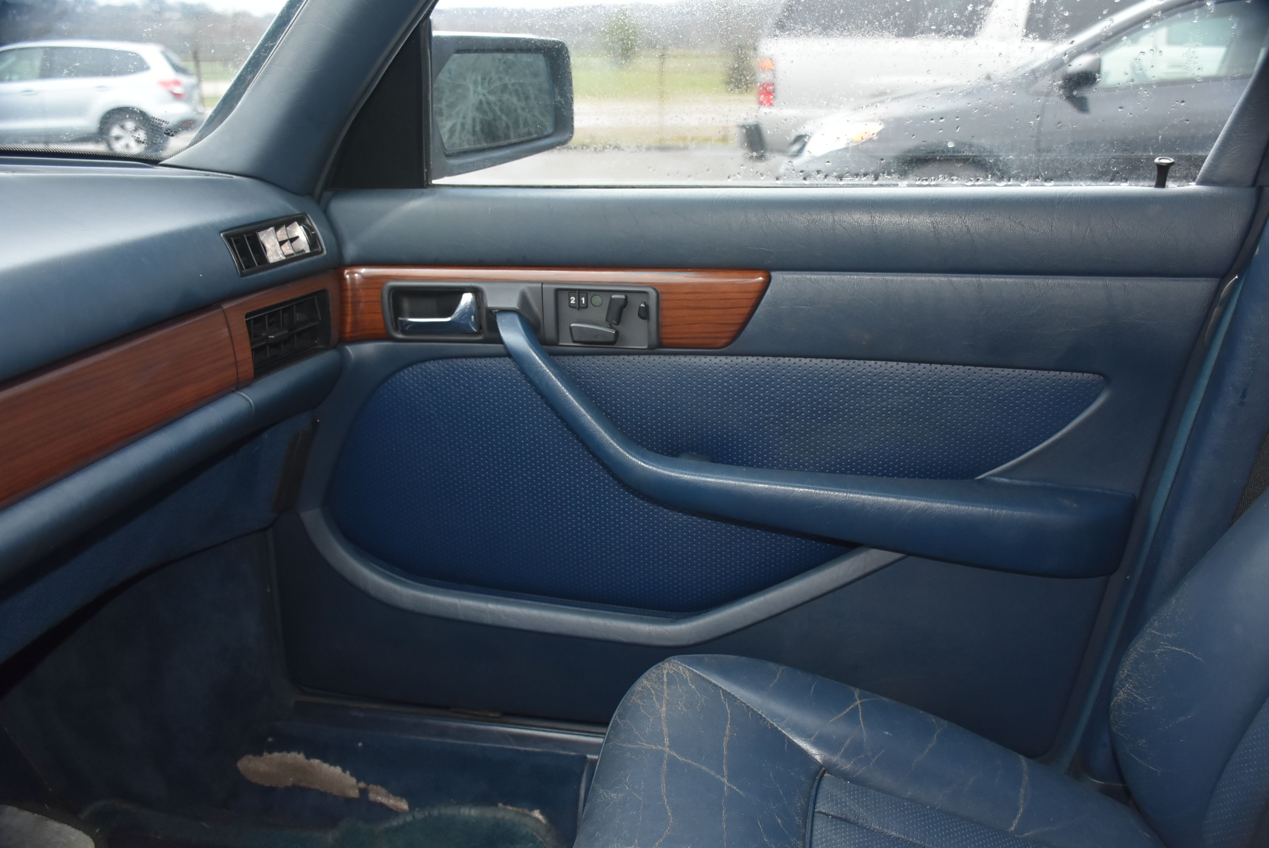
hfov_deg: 57.2
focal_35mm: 33
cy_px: 424
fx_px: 1164
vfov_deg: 40.0
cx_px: 634
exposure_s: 1/60
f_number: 3.5
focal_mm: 22
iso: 900
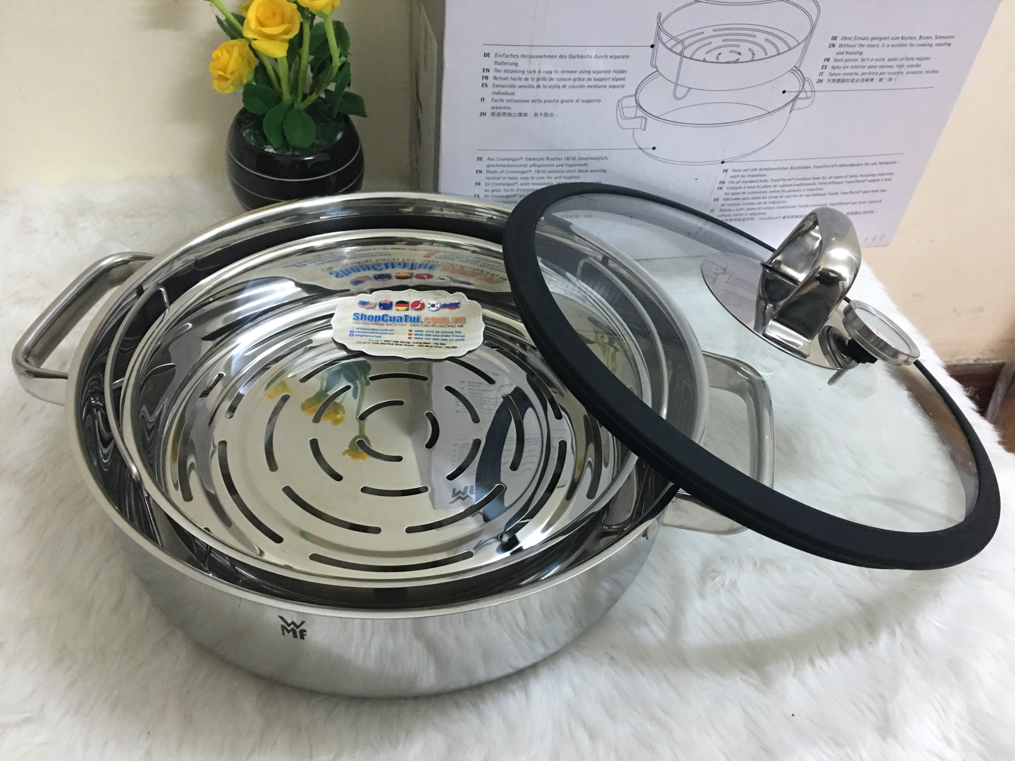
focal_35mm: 29
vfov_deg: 48.2
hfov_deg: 61.7
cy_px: 380
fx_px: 850
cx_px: 508
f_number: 2.2
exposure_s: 1/8
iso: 100
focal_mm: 4.15
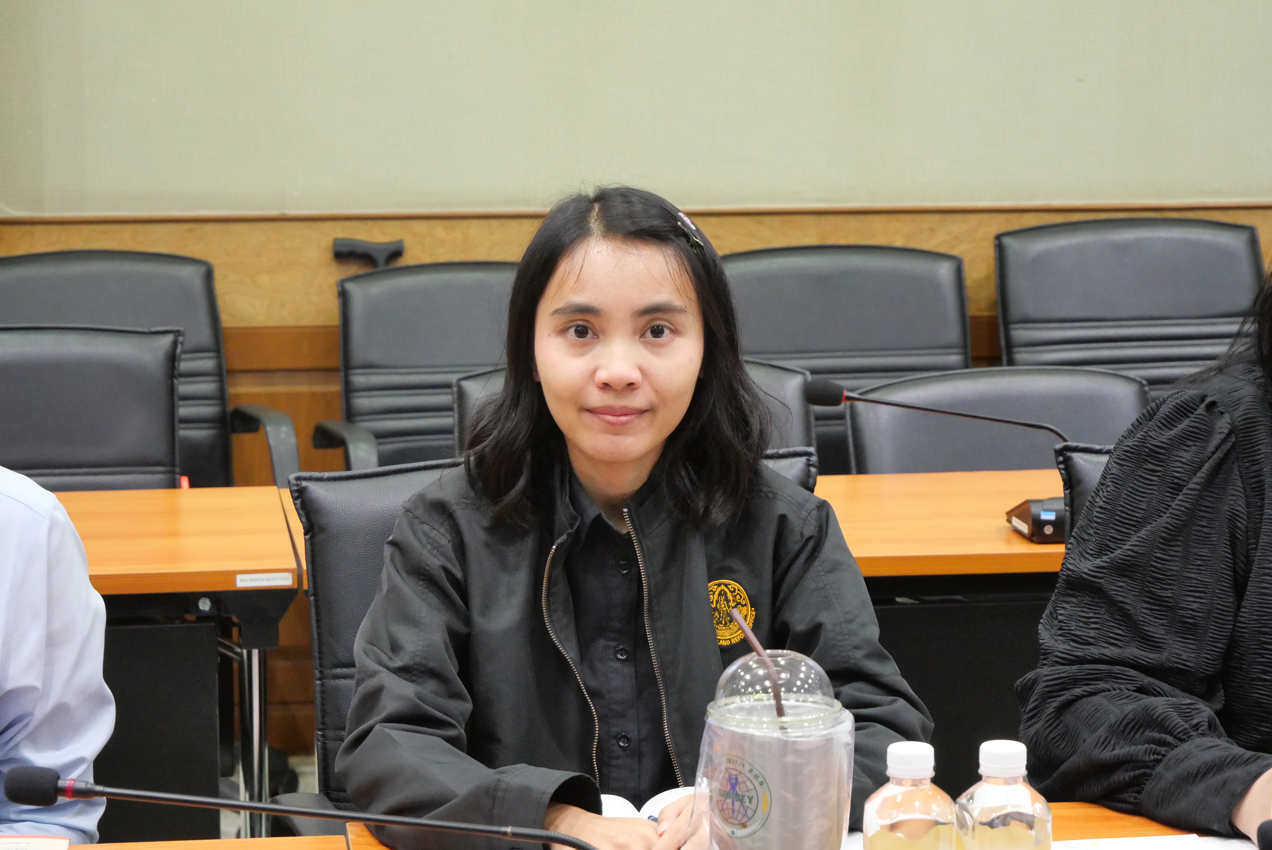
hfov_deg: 20.2
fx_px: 3571
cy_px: 425
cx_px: 636
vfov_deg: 13.6
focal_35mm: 101
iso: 3200
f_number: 5.6
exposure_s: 1/40
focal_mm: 49
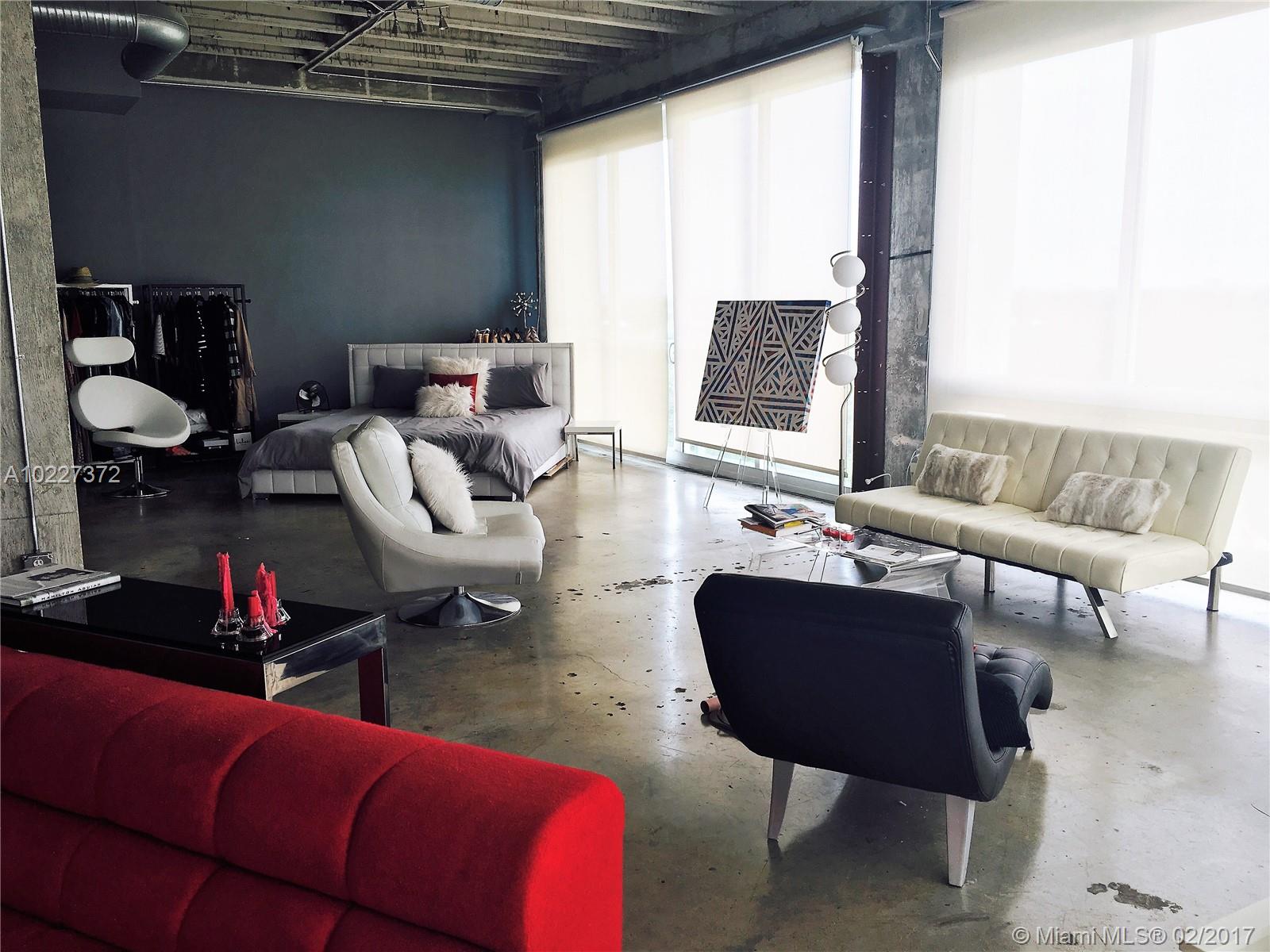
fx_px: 1064
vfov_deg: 48.2
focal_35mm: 29
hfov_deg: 61.7
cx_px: 635
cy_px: 476
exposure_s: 1/127
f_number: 2.2
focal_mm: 4.15
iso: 25
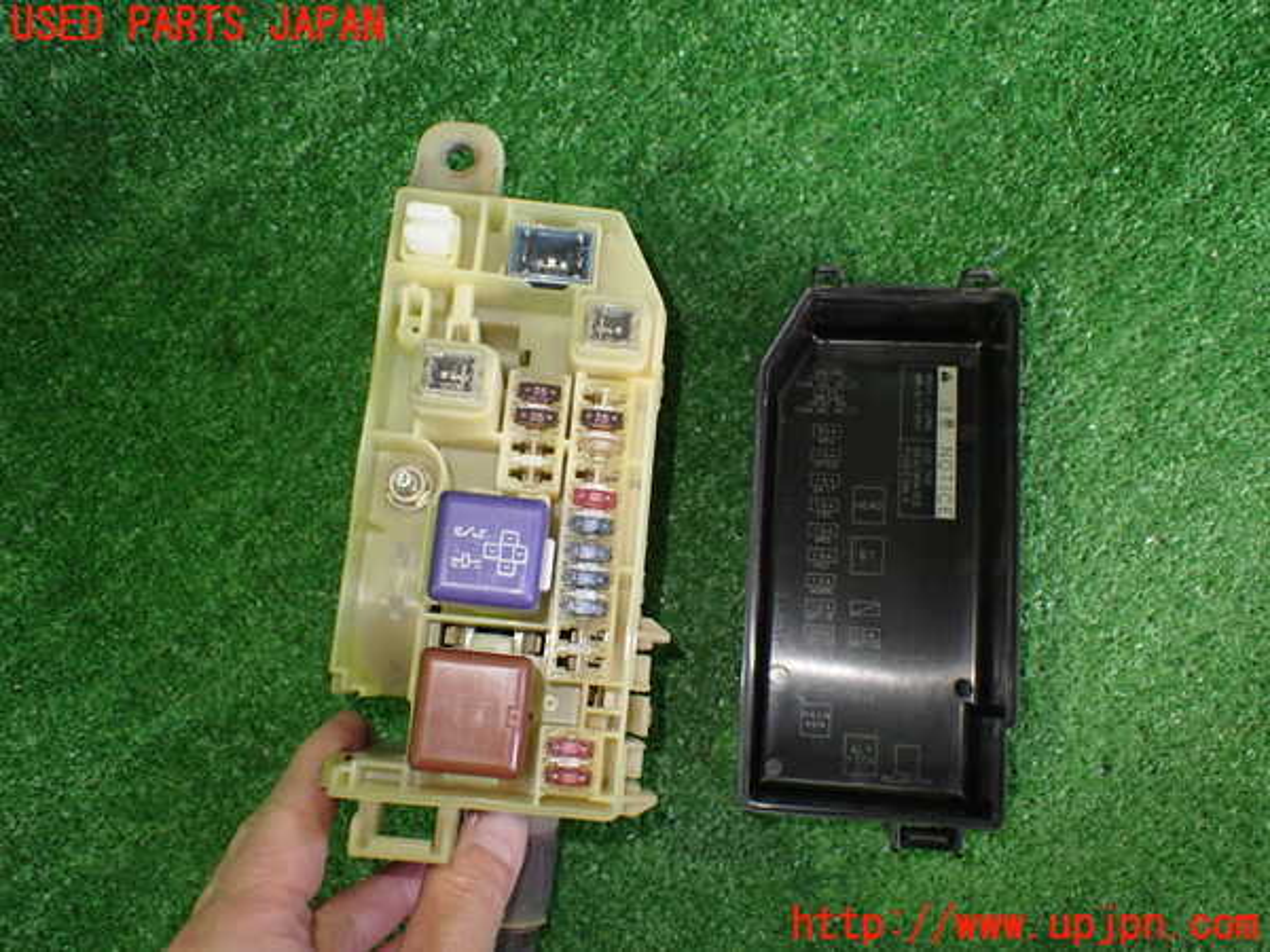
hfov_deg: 60.0
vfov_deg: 46.8
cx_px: 635
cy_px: 476
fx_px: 1101
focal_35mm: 30
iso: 800
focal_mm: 5.4
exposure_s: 1/80
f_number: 2.3
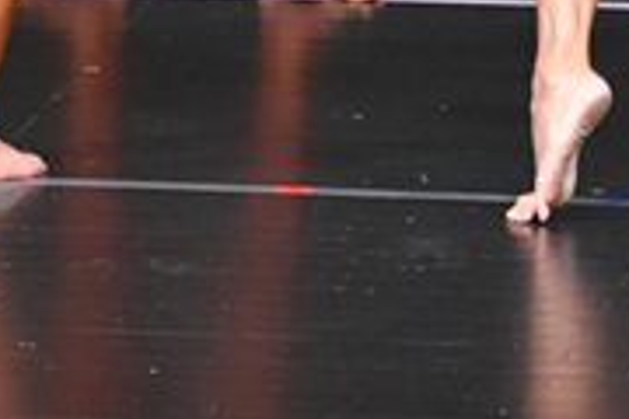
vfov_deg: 1.1
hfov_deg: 1.7
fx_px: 21402
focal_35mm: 1225
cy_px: -461
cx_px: 23
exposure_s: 1/400
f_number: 5.6
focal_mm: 190
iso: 4000
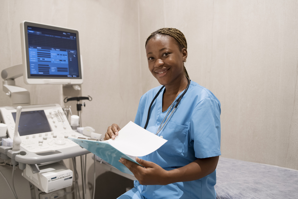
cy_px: 100
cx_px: 149
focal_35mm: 35
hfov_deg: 54.4
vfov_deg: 37.9
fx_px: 290
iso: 1000
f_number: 2.5
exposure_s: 1/125
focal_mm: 35
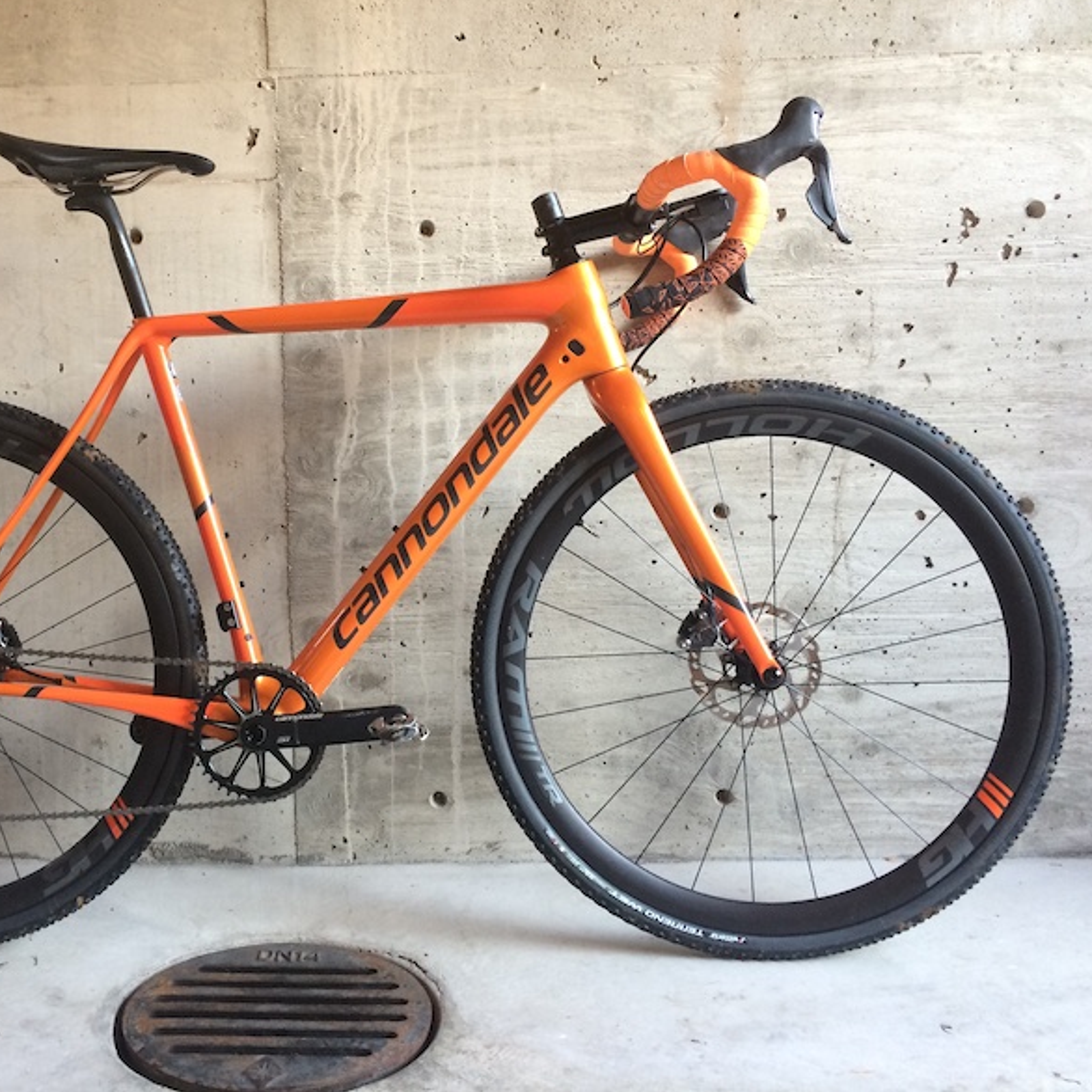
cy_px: 535
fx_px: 1249
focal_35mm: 35
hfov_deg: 46.5
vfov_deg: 47.2
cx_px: 362
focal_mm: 4.15
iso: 80
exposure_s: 1/30
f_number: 2.2
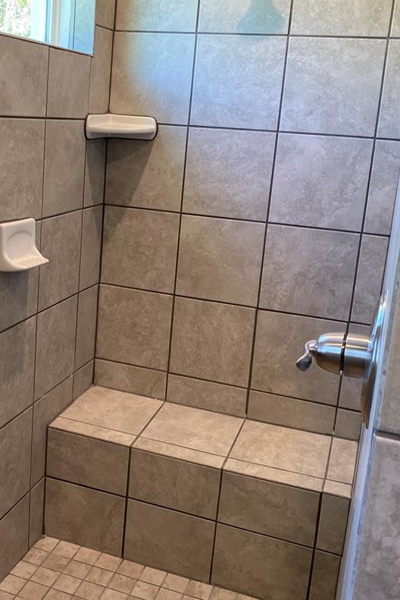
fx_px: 683
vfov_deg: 47.3
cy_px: 267
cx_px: 123
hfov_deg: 32.3
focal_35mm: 41
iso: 100
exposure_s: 1/60
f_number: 1.8
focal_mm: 4.25
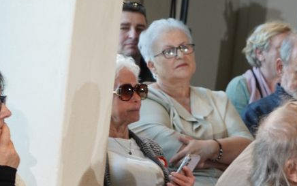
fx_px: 2583
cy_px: 275
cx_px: 420
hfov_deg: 6.5
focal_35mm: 319
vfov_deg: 4.1
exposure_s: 1/100
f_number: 5.6
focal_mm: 105
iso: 1000
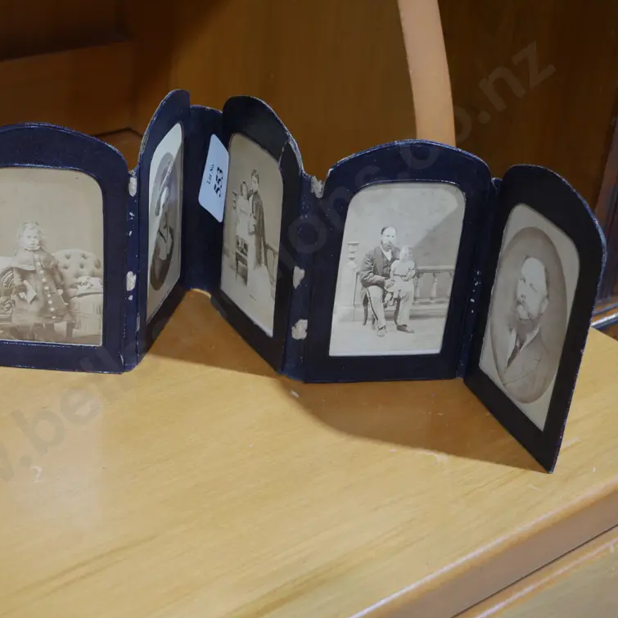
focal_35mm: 60
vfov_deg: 28.6
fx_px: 1212
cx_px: 210
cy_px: 307
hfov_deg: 28.4
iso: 1000
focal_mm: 25
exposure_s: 1/60
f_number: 5.3
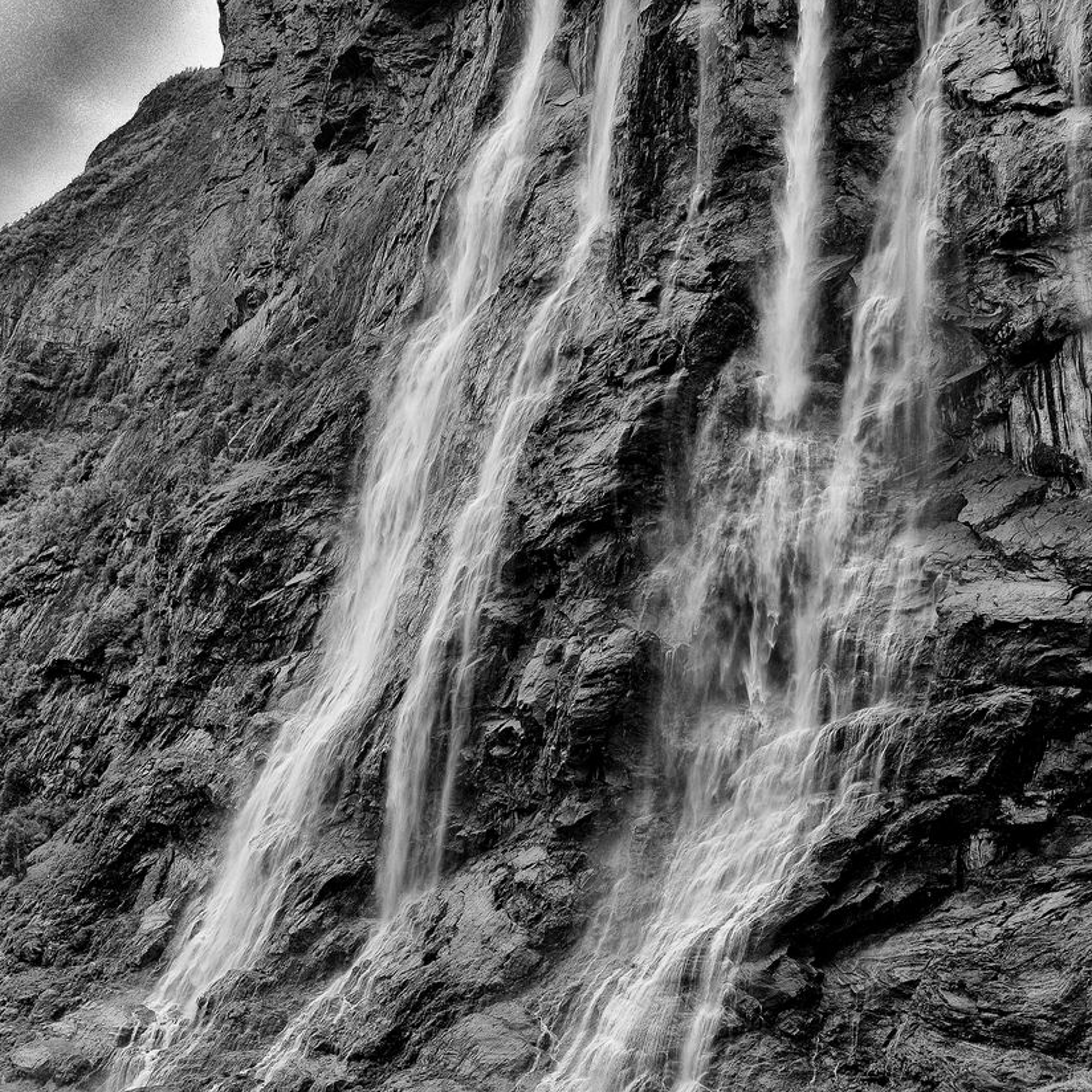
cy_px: 509
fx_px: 2320
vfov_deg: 26.5
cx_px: 561
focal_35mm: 65
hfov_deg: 26.5
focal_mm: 28
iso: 100
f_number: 7.1
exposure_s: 1/160
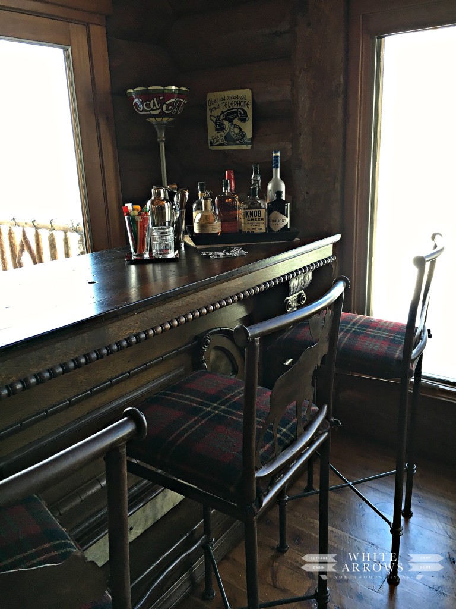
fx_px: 509
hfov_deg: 48.2
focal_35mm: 29
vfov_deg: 61.7
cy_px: 304
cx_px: 228
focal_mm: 4.15
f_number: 2.2
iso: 32
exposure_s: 1/30
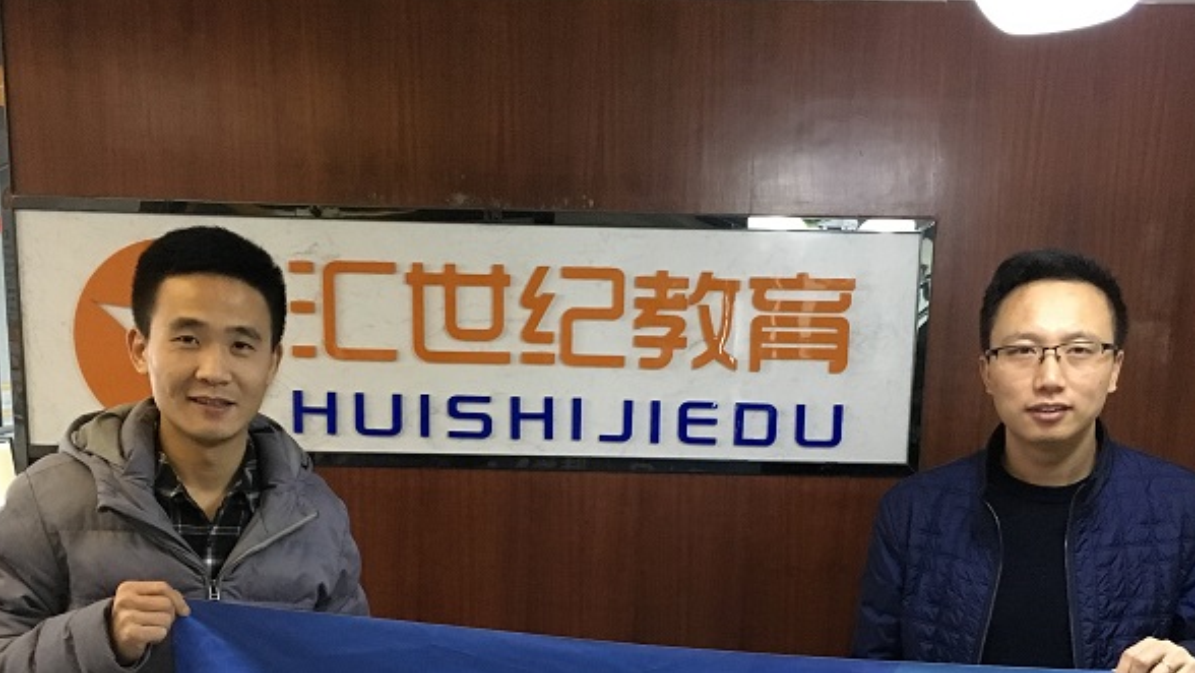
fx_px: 1363
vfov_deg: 26.9
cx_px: 640
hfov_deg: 47.3
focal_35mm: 43
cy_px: 588
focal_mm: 4.15
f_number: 2.2
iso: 320
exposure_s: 1/17
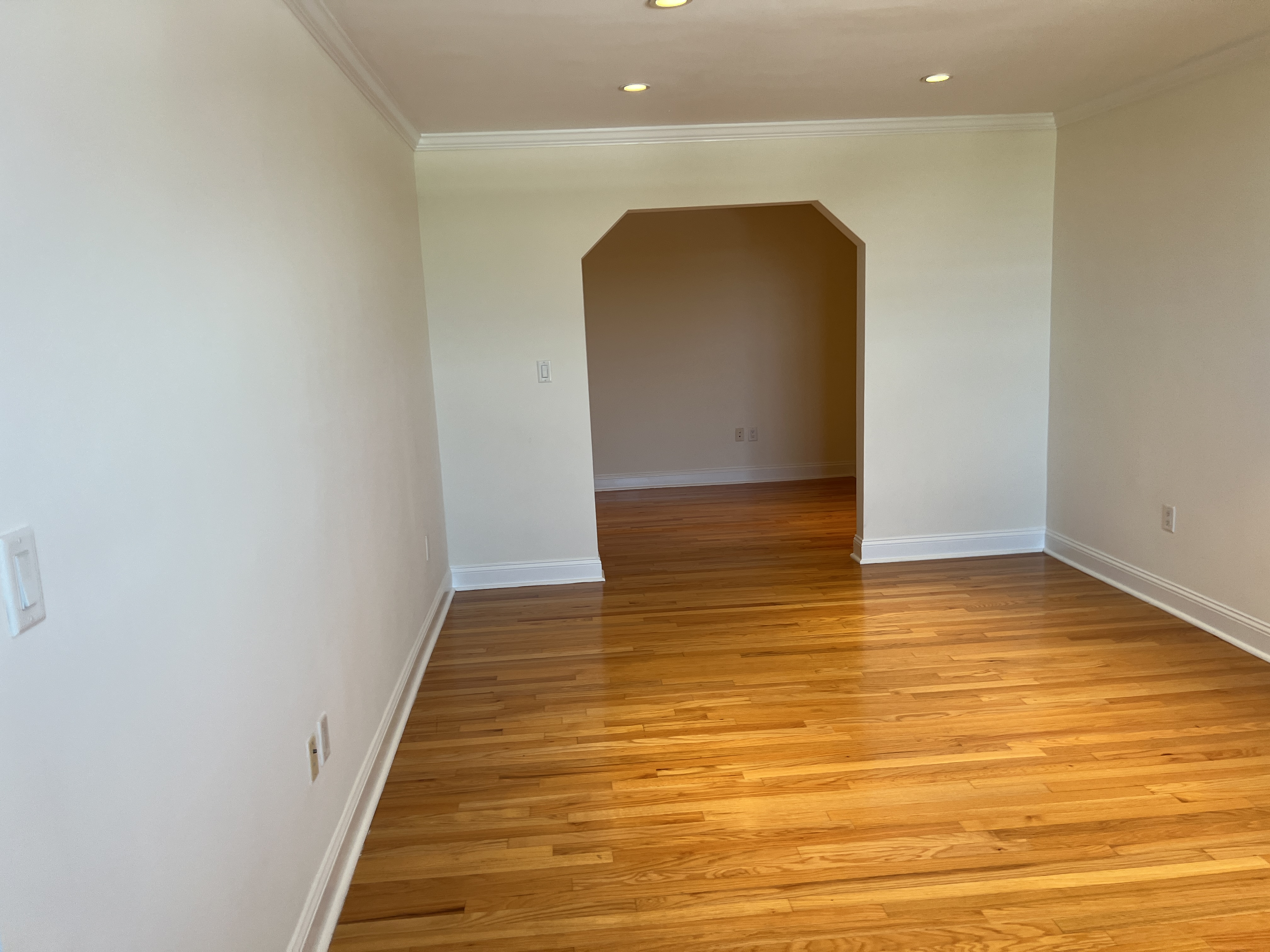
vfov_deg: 53.1
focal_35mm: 26
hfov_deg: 67.3
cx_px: 635
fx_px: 954
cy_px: 476
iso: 100
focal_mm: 5.7
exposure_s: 1/120
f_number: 1.5
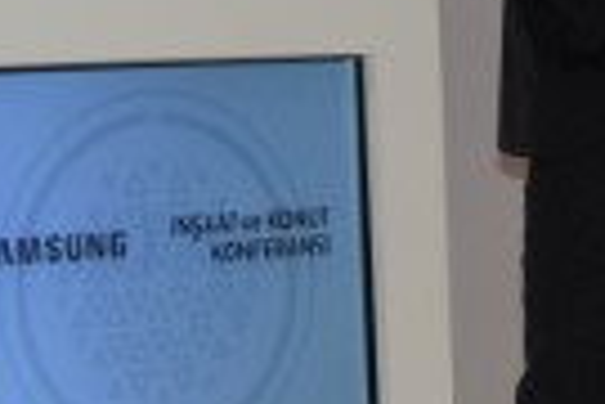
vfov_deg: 5.9
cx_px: 609
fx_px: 3882
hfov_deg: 8.9
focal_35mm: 231
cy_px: -162
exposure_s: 1/60
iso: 200
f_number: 4
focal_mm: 26
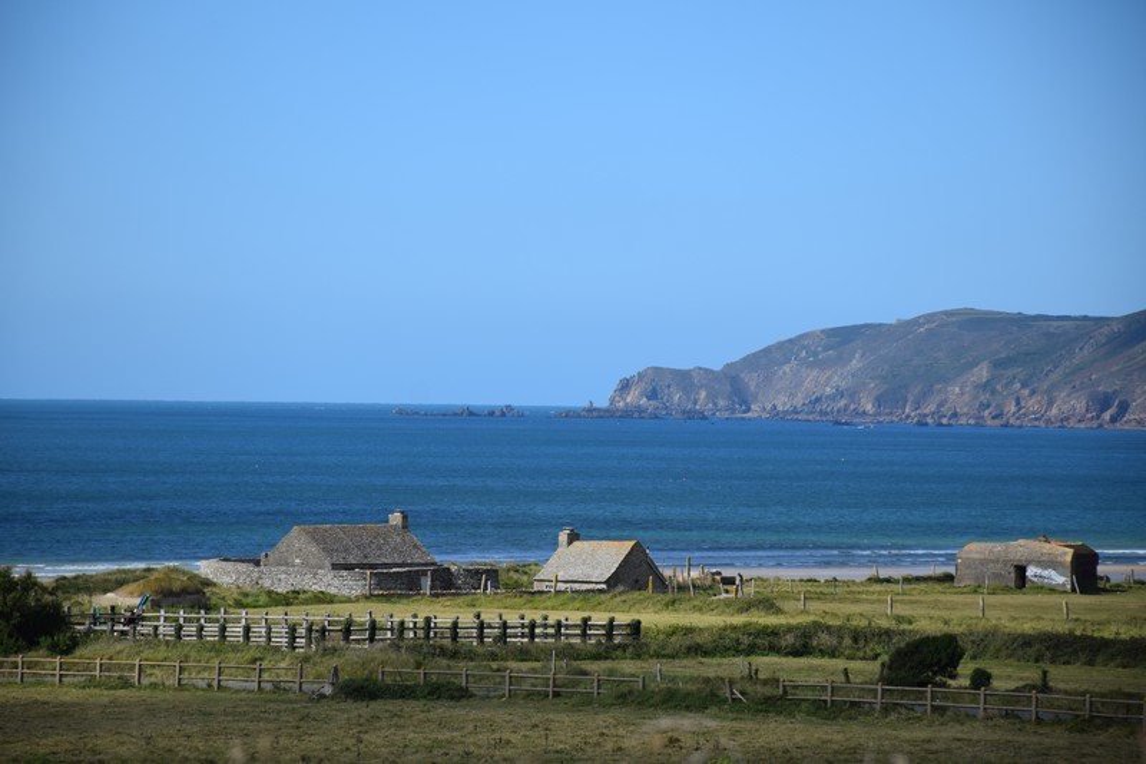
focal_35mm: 210
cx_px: 573
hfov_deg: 9.8
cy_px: 382
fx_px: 6683
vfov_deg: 6.5
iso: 200
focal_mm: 140
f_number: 8
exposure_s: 1/1000
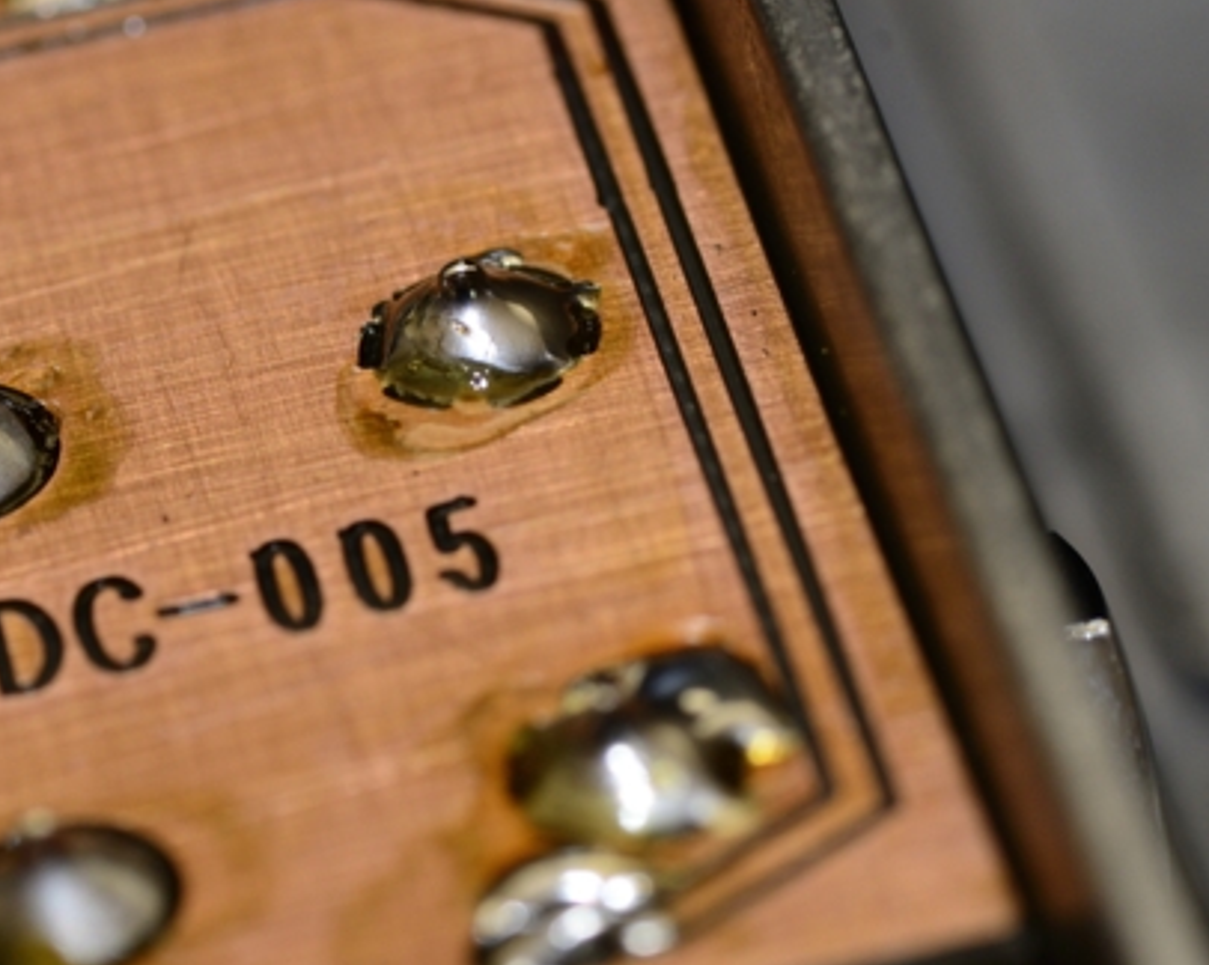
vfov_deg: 7.6
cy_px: 591
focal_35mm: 203
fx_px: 7257
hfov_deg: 9.5
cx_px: 259
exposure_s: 1/60
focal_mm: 90
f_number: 14
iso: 400
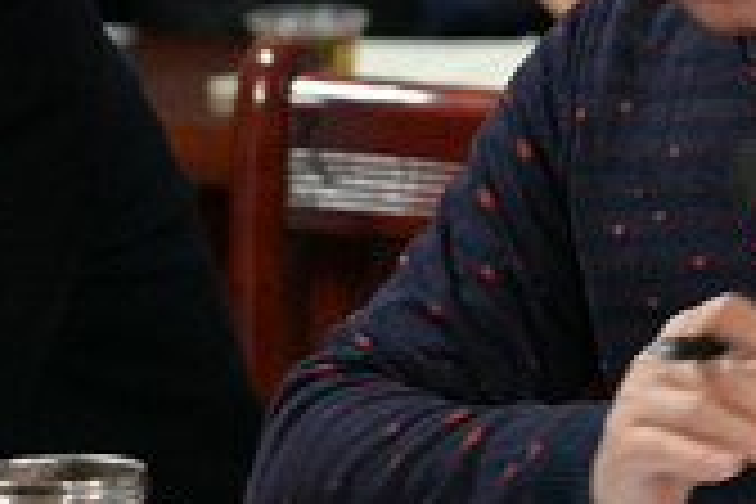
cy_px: 76
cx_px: 806
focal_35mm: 456
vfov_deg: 3.0
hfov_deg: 4.5
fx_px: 9575
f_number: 4
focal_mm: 120
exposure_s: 1/100
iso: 4000
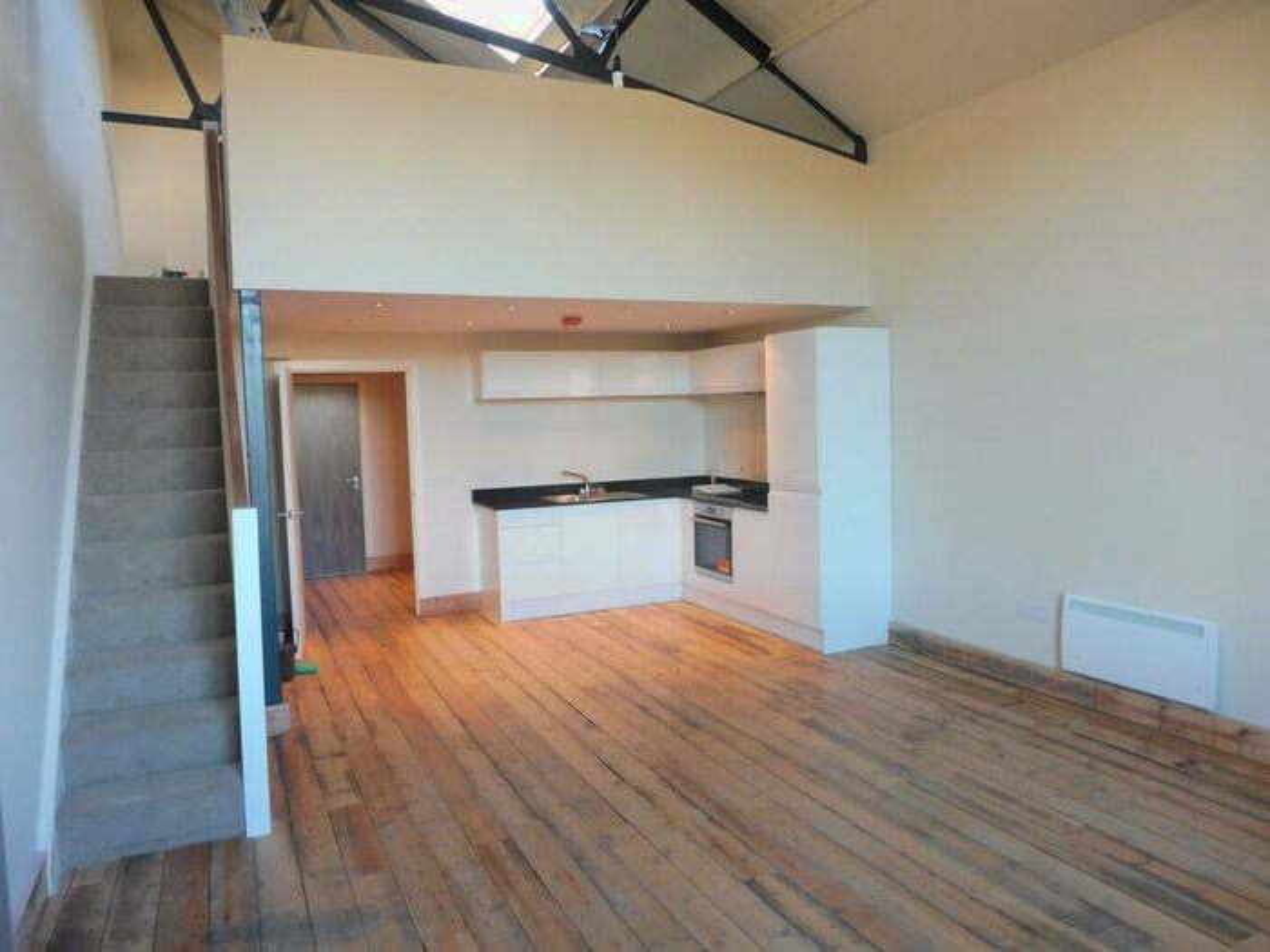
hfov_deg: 71.6
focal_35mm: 24
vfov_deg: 56.8
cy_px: 476
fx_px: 881
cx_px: 635
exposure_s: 1/50
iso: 400
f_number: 3.3
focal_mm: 4.3
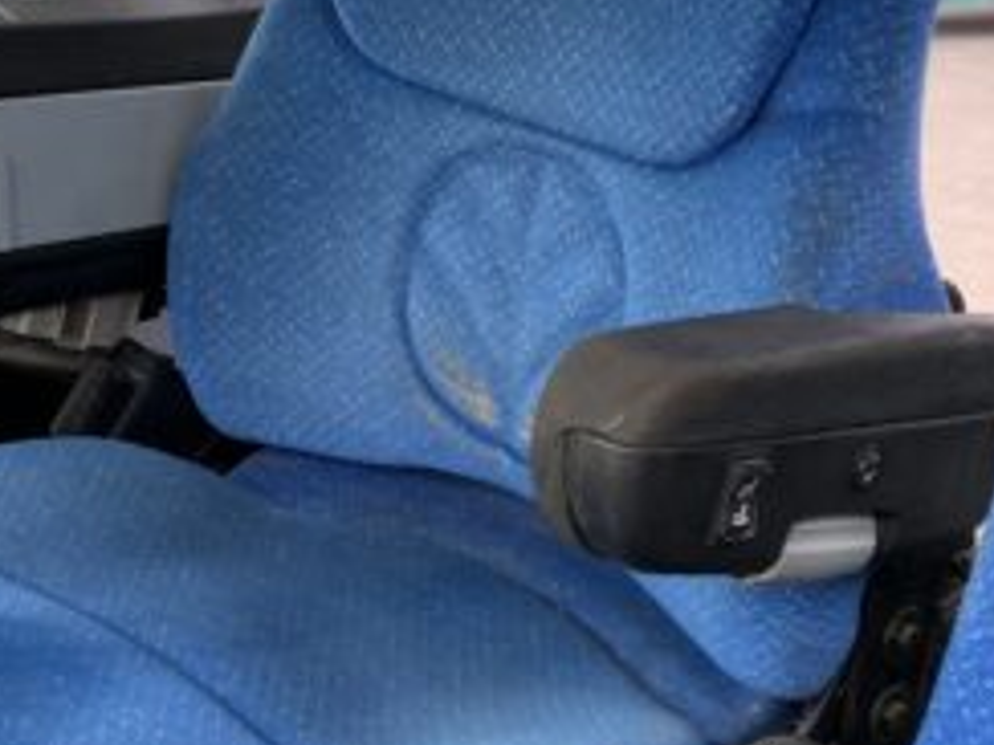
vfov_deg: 19.4
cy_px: 415
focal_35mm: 76
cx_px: 297
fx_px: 2182
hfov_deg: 25.5
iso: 16
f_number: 1.8
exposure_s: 1/180
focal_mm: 3
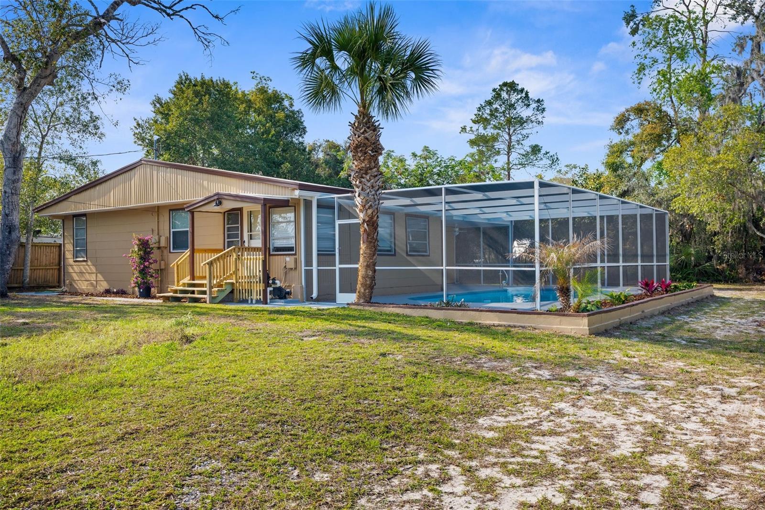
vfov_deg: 44.9
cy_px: 255
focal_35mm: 29
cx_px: 382
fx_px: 616
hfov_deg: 63.7
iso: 80
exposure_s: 1/640
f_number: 5.6
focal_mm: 29
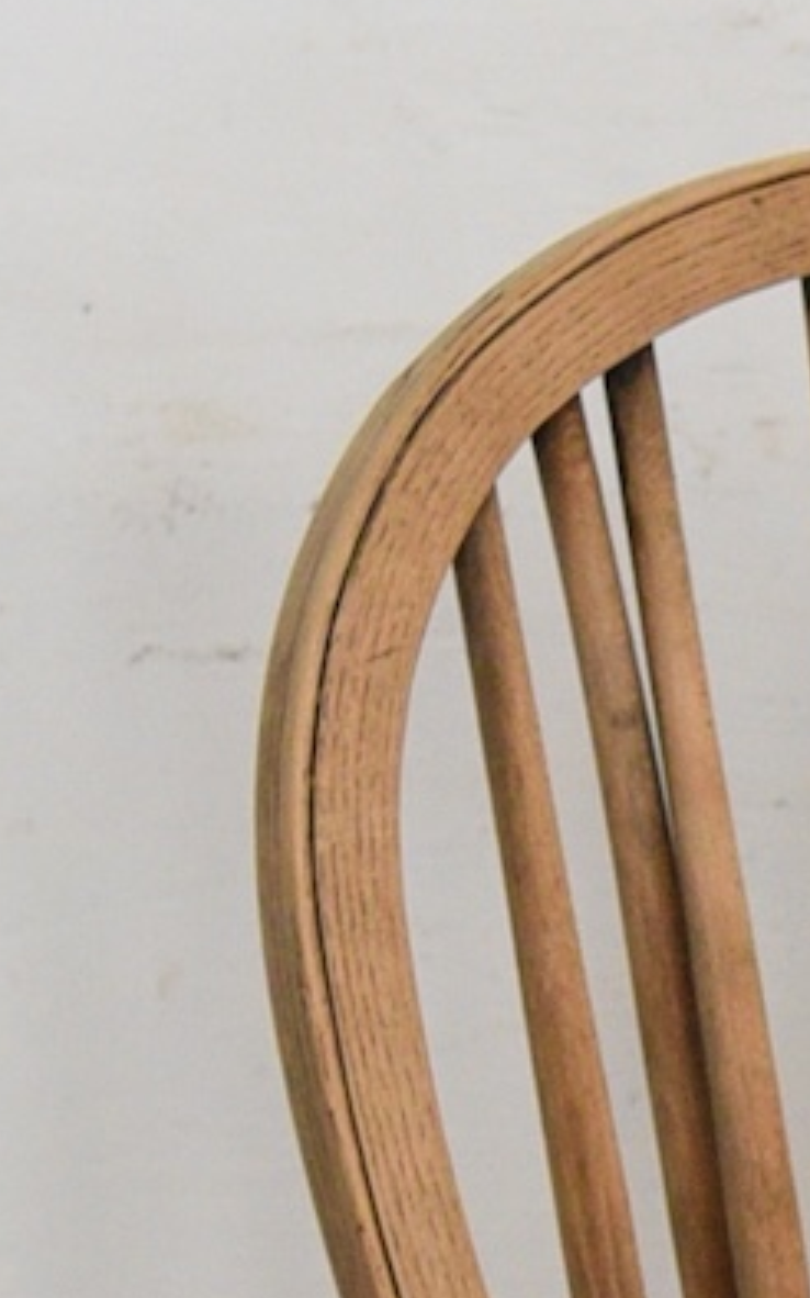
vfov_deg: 7.4
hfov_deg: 4.6
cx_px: 1633
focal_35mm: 279
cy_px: 1761
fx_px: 9862
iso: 3200
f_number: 4
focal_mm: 50
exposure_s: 1/50
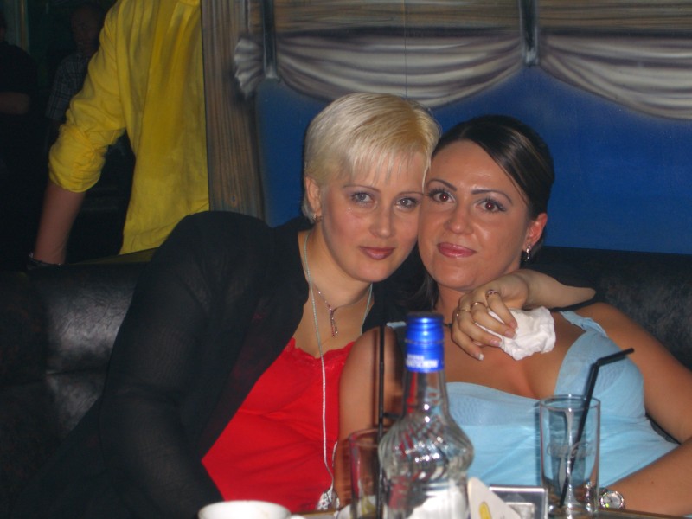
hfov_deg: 24.4
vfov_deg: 18.4
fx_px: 1599
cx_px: 346
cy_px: 260
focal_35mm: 80
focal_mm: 16.6
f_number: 4.4
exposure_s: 1/60
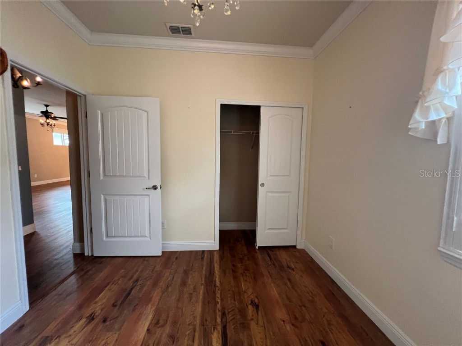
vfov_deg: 89.9
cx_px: 231
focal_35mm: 13
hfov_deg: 106.2
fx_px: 174
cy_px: 173
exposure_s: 1/60
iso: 320
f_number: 1.8
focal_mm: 1.57
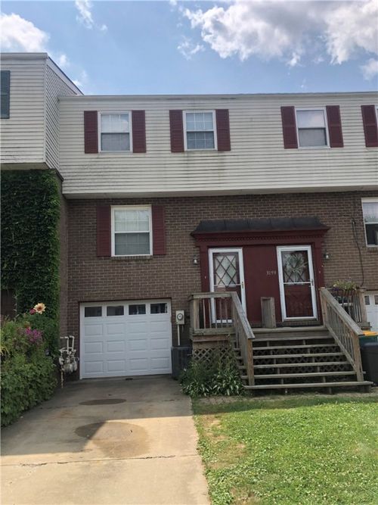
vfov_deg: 63.5
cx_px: 189
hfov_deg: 49.7
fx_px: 408
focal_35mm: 28
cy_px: 252
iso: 20
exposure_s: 1/1779
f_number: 1.8
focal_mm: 3.99
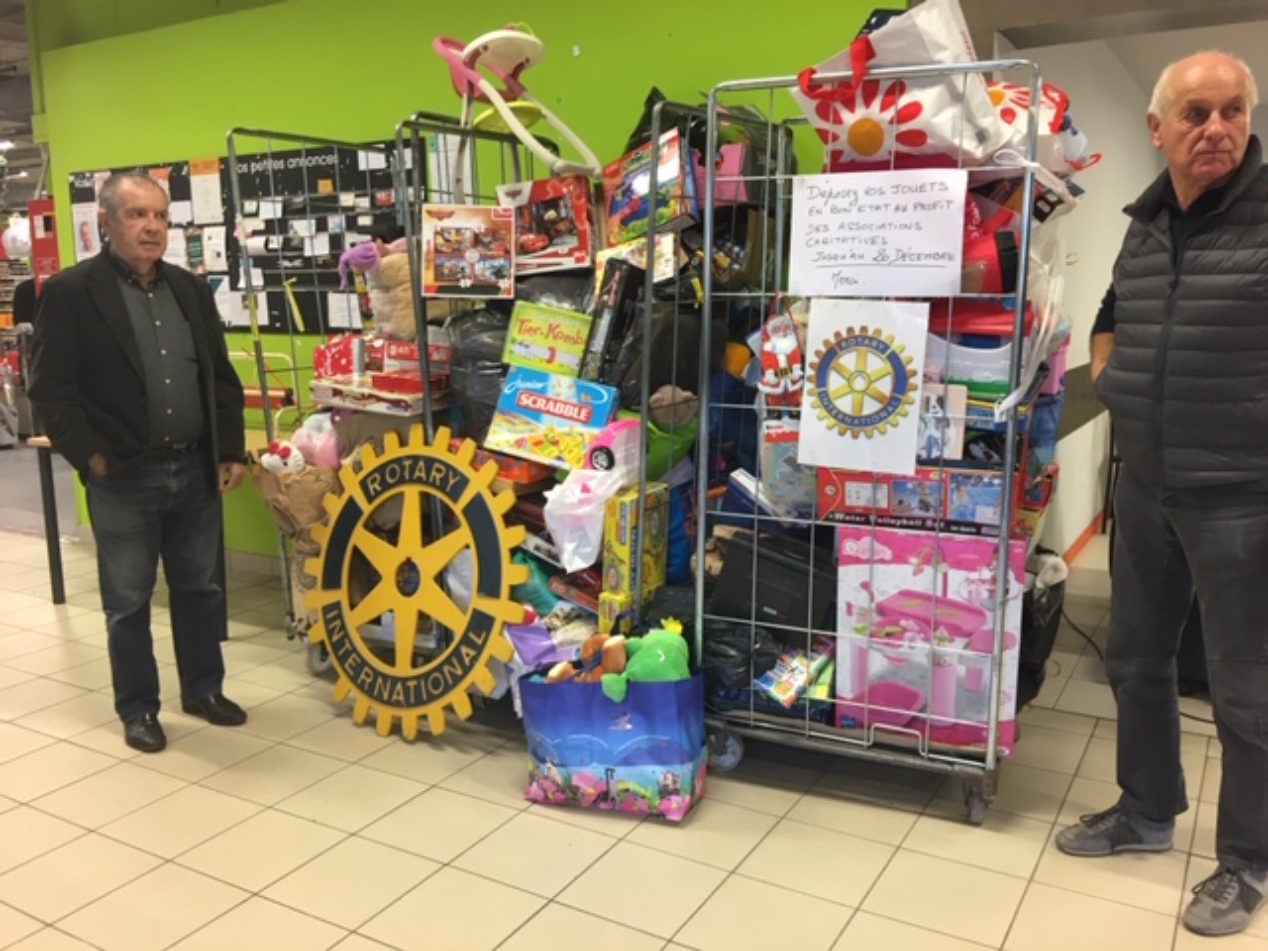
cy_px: 476
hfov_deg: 61.7
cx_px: 634
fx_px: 1062
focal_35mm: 29
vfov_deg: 48.2
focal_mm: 4.15
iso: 64
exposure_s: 1/33
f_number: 2.2
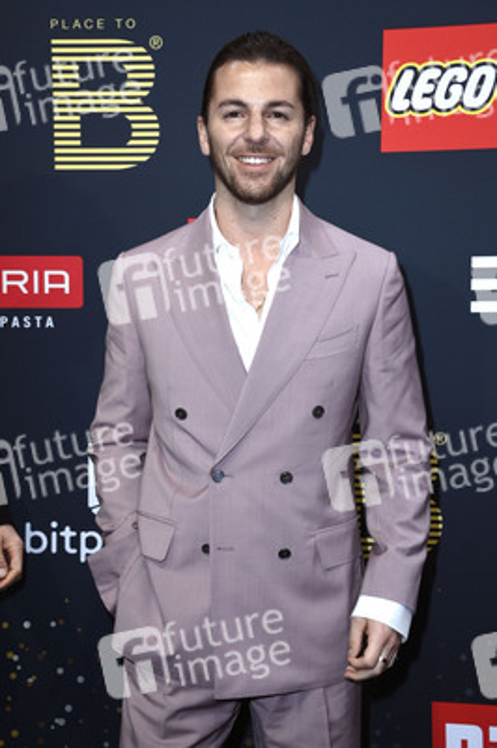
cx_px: 248
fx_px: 1348
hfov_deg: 20.9
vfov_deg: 31.0
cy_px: 374
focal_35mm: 65
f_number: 5.6
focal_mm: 65
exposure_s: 1/250
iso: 320
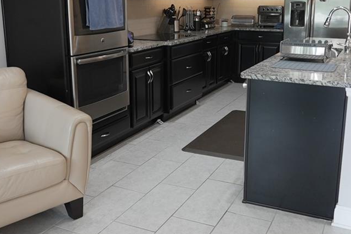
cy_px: 87
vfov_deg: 33.2
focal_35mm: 40
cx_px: 195
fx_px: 390
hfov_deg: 48.4
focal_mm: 11
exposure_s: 1/30
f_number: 1.8
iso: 160
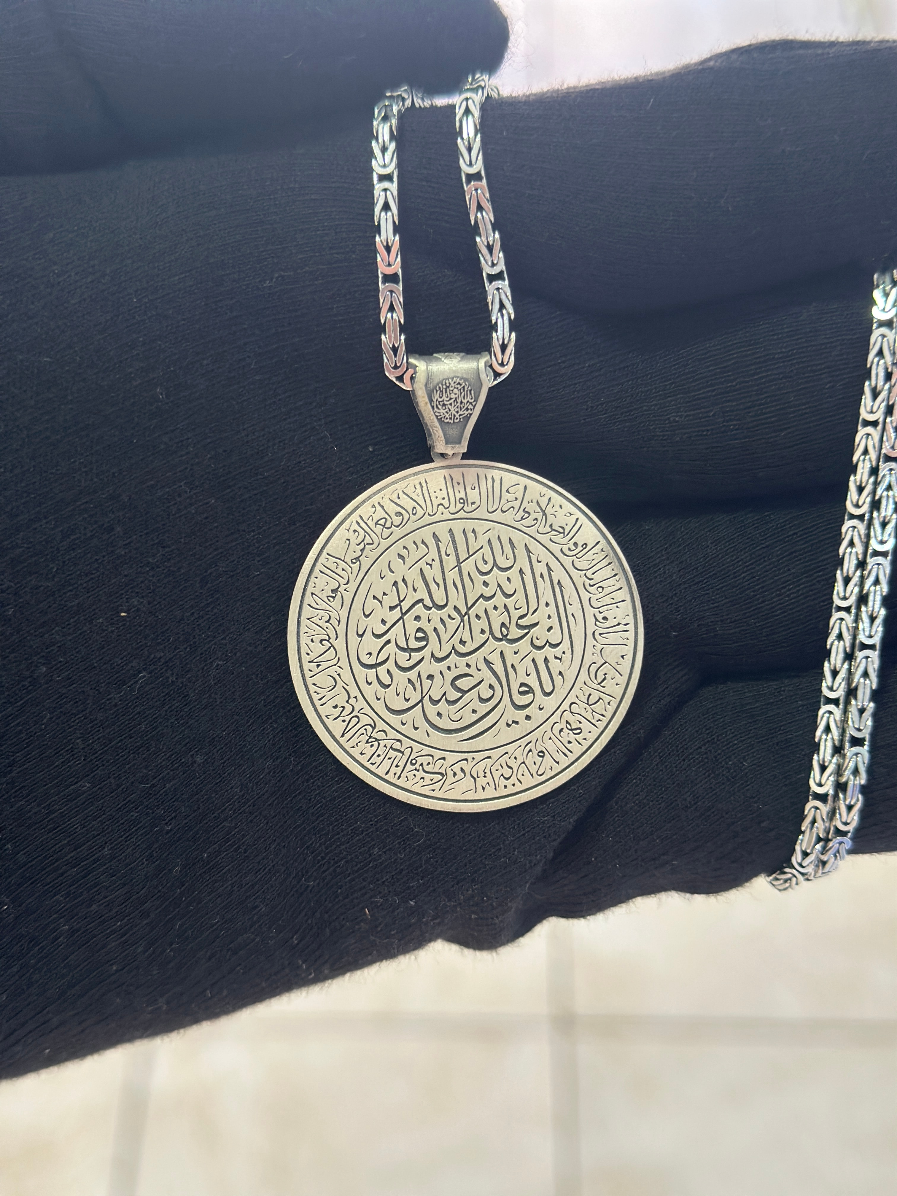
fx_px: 1658
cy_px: 598
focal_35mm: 48
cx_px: 448
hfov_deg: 30.3
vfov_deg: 39.7
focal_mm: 6.86
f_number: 1.78
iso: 200
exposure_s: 1/50
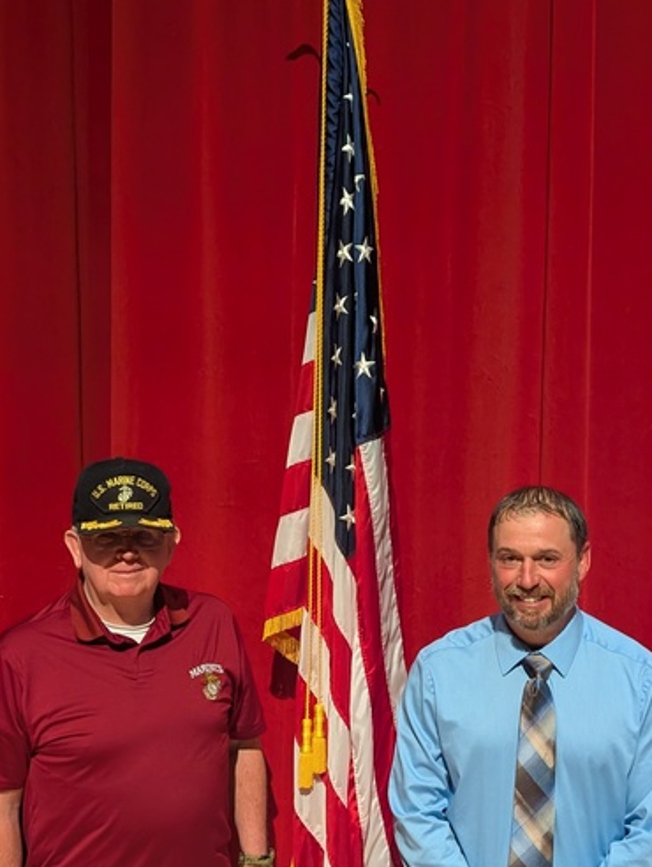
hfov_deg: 29.1
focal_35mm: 50
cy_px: 550
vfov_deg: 37.9
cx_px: 353
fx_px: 1254
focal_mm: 6.9
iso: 790
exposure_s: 1/120
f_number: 1.68
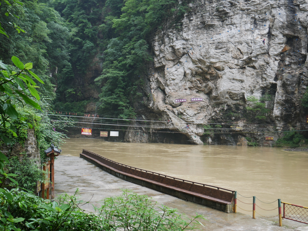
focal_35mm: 40
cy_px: 116
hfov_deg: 46.8
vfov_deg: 36.0
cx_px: 154
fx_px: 356
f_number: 4.5
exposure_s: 1/60
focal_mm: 20
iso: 250
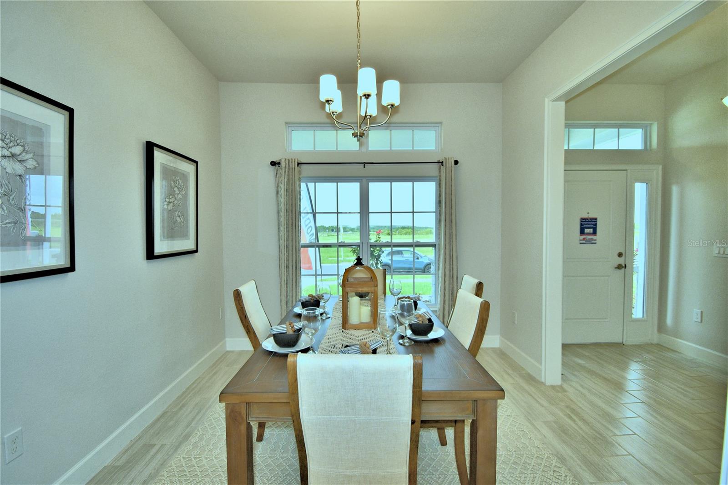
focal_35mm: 15
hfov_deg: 100.4
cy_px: 242
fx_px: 303
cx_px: 364
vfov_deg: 77.3
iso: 180
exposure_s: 1/60
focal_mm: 10
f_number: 4.5
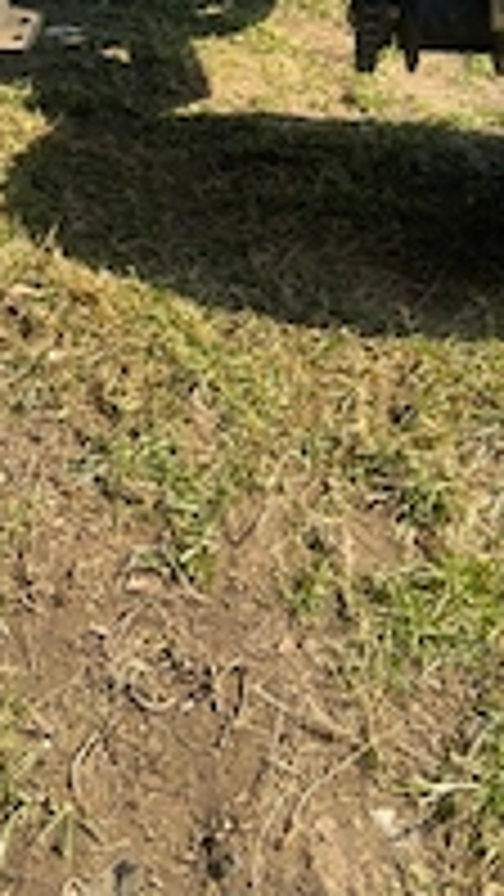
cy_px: 63
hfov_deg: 21.0
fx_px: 1354
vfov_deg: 34.3
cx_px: 176
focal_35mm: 57
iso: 50
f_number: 1.5
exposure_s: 1/1009
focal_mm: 5.7
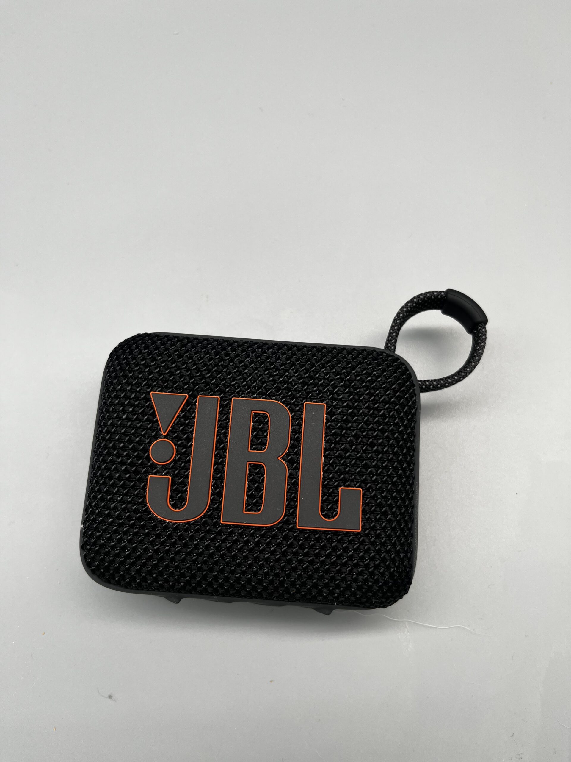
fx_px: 572
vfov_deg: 67.3
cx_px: 286
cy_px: 381
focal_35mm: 26
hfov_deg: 53.1
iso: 40
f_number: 1.6
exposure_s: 1/231
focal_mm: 5.1
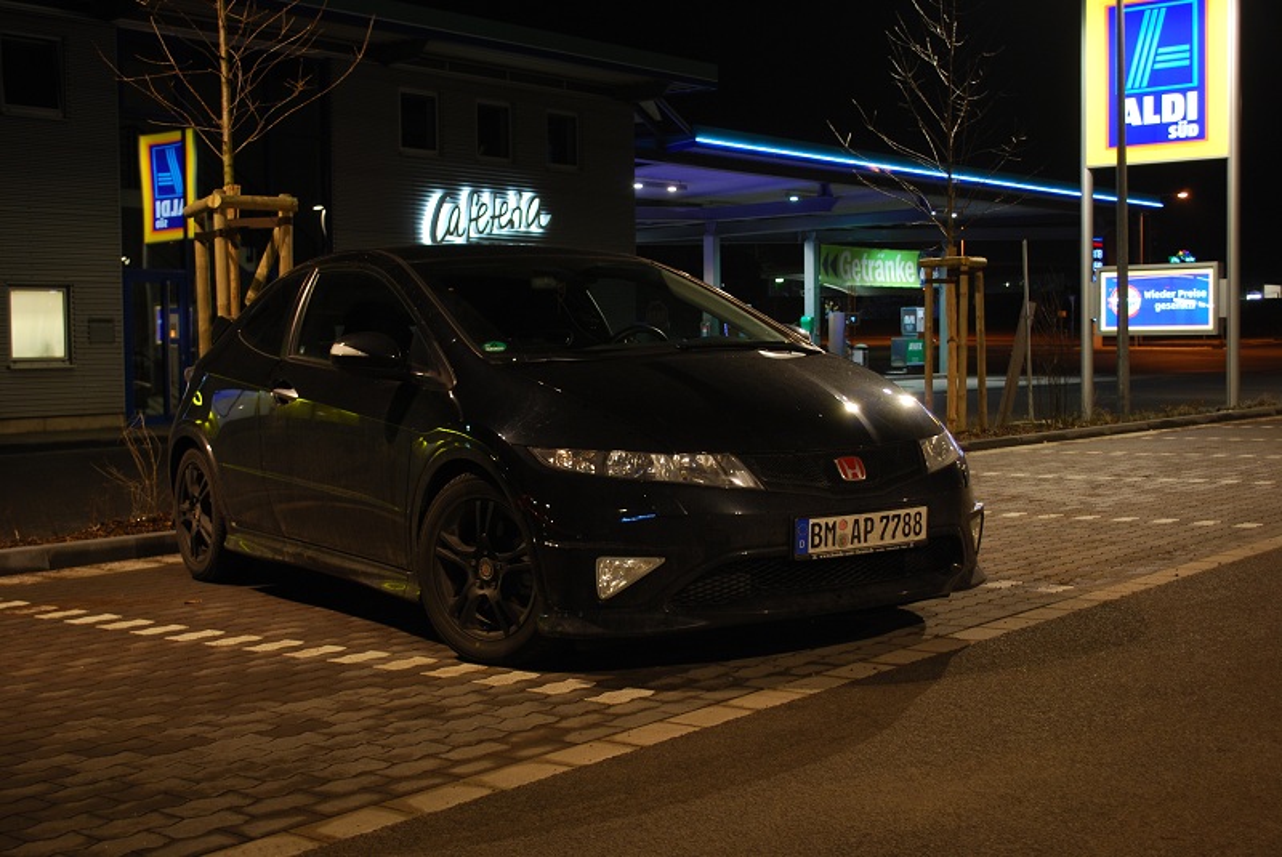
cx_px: 641
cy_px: 428
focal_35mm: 45
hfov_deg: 43.6
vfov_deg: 29.9
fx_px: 1604
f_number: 4.8
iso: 200
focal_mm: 30
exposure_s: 1/1.6
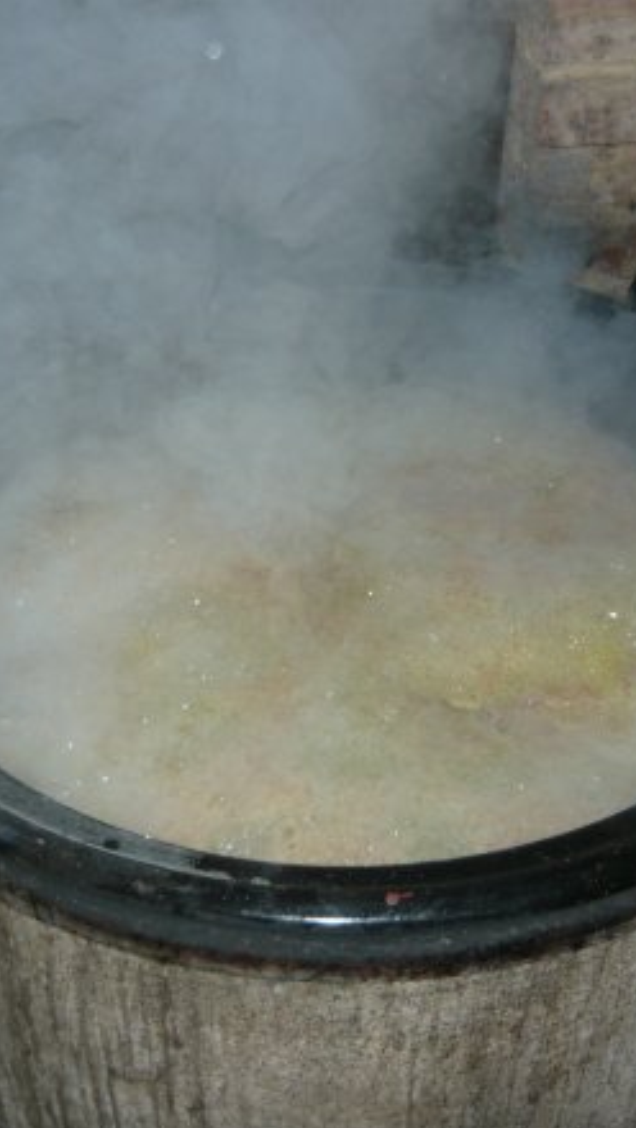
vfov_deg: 42.1
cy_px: 574
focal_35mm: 49
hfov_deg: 24.5
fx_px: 1467
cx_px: 292
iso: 100
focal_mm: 5.5
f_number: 2.8
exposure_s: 1/30
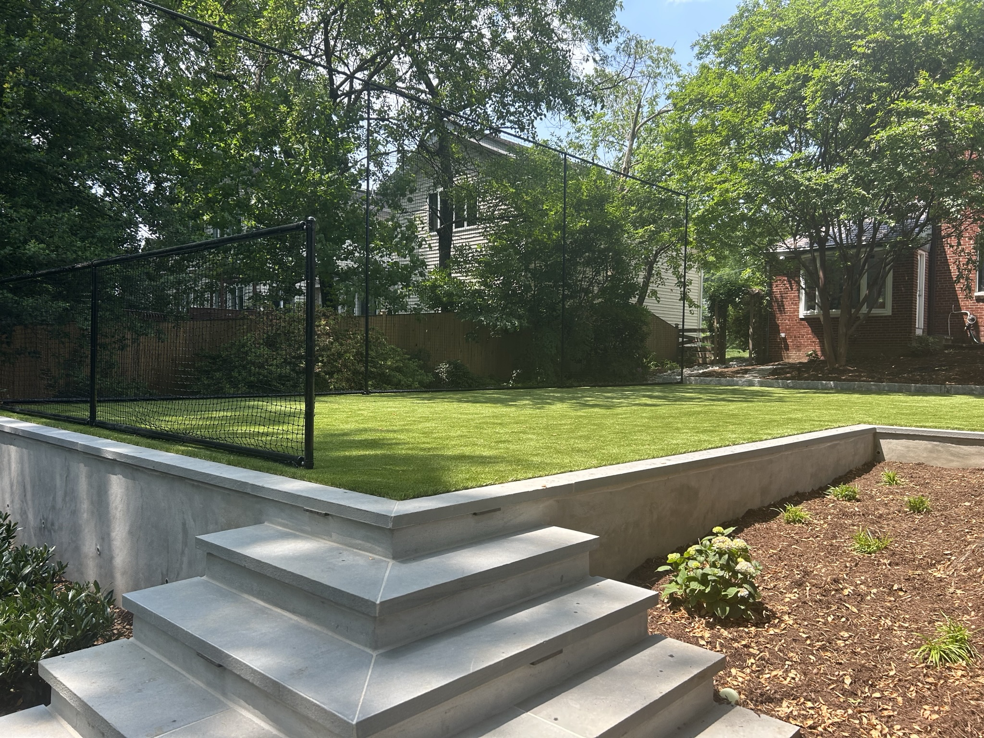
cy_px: 369
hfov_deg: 67.3
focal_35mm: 26
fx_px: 739
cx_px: 492
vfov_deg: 53.1
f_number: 1.5
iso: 50
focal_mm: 5.7
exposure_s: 1/780
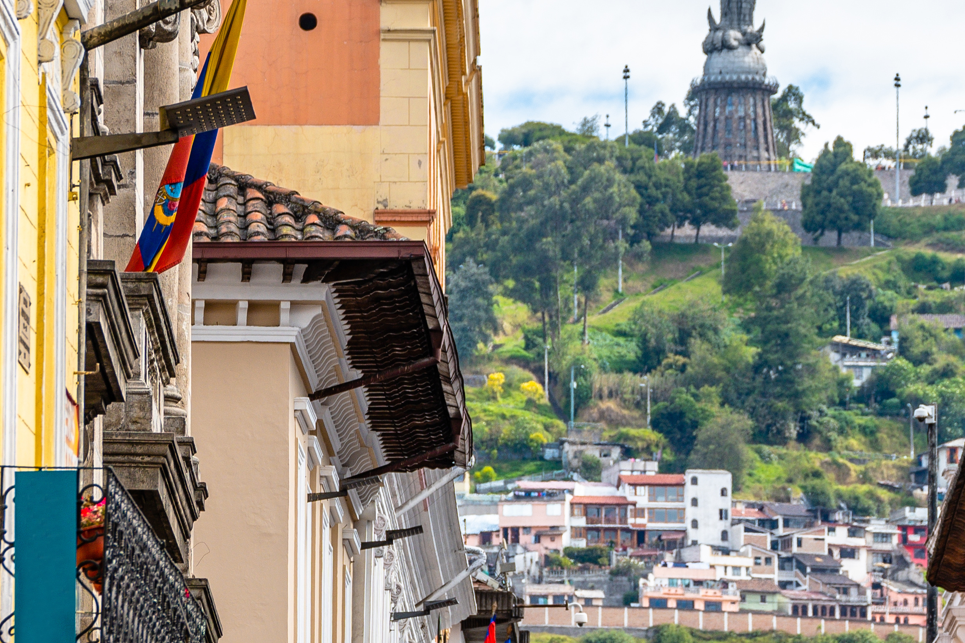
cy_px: 342
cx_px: 810
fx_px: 10533
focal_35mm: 393
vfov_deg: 3.5
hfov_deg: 5.2
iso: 100
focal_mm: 116
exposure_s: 1/250
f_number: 5.6
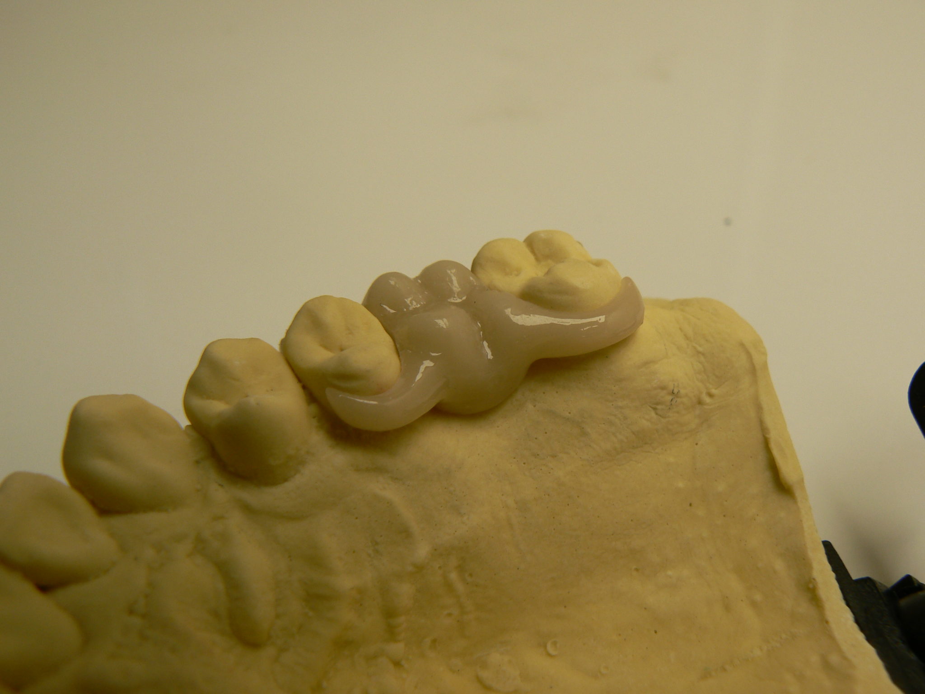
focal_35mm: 36
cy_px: 347
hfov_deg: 51.4
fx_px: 962
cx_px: 462
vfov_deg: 39.7
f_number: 5
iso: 80
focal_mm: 6
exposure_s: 1/100
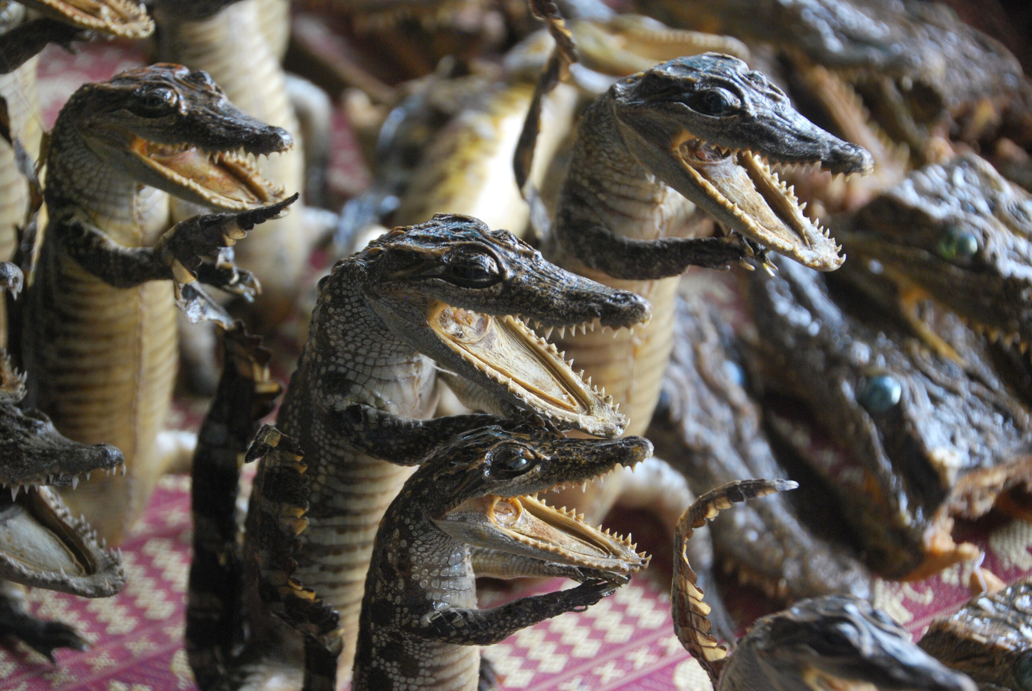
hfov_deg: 22.6
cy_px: 346
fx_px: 2583
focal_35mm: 90
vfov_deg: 15.2
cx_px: 516
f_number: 5.3
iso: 640
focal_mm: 60
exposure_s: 1/125
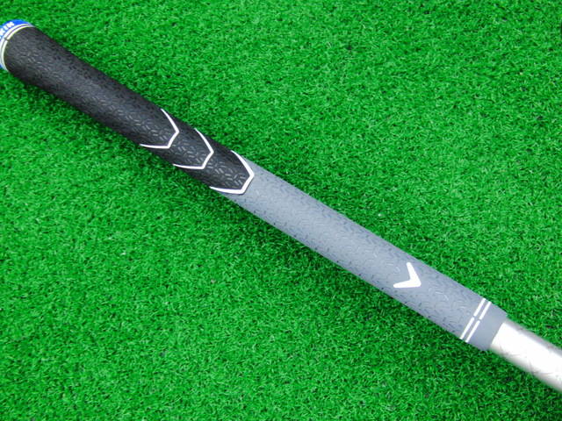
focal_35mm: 37
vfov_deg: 38.7
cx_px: 281
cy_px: 210
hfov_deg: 50.1
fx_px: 601
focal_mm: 6.42
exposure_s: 1/25
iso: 400
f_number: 3.6
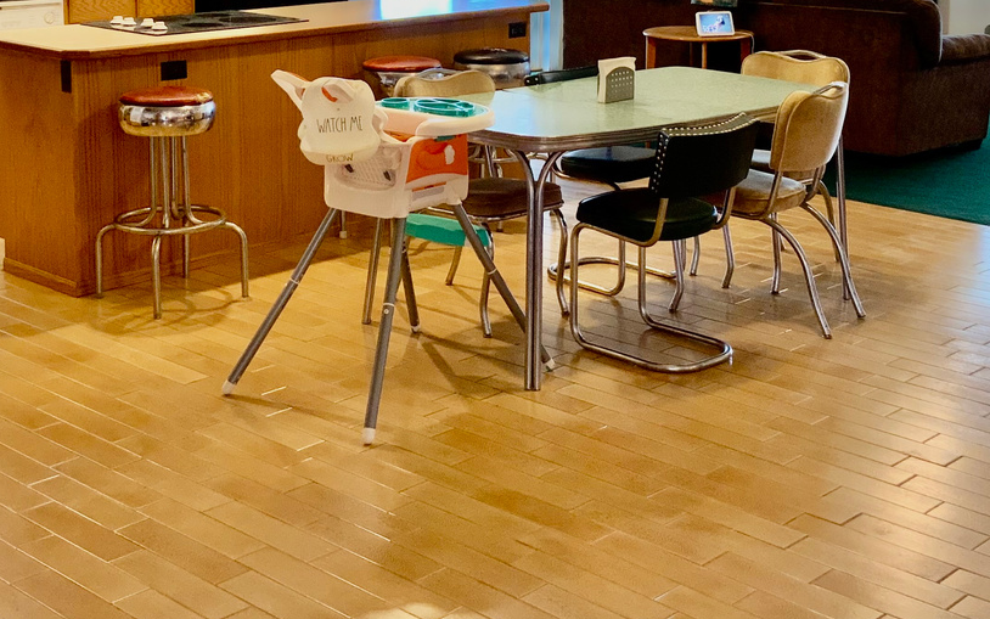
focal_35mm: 58
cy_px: 40
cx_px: 504
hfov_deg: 35.1
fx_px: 1565
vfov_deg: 21.8
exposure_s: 1/60
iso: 100
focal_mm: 3
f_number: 1.8
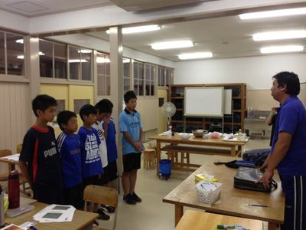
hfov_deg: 55.4
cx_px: 153
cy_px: 115
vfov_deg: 42.9
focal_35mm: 33
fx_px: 292
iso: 50
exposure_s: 1/20
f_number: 2.4
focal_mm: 4.13
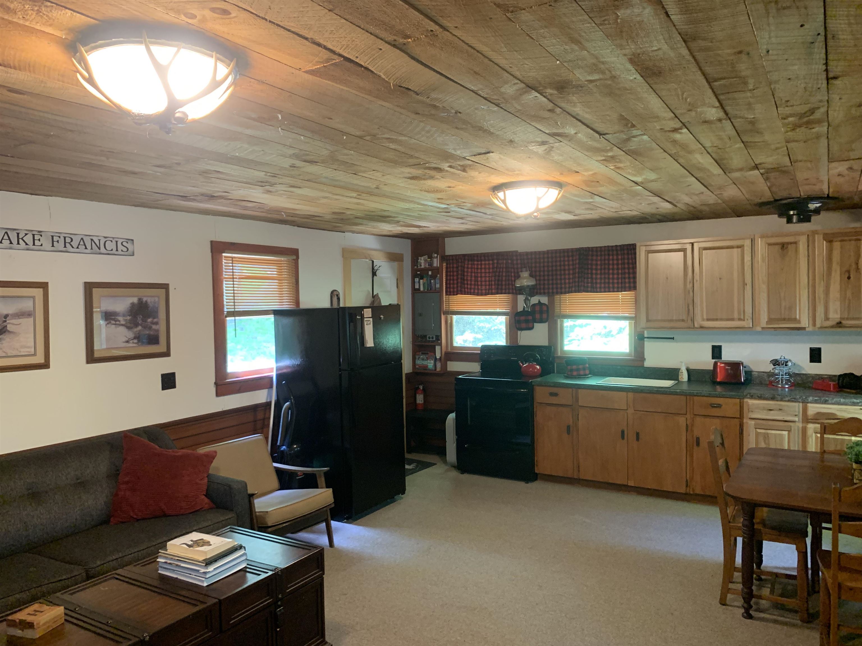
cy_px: 323
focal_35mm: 26
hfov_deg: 67.3
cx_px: 431
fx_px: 647
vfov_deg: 53.1
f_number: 1.8
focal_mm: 4.25
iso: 250
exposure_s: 1/40
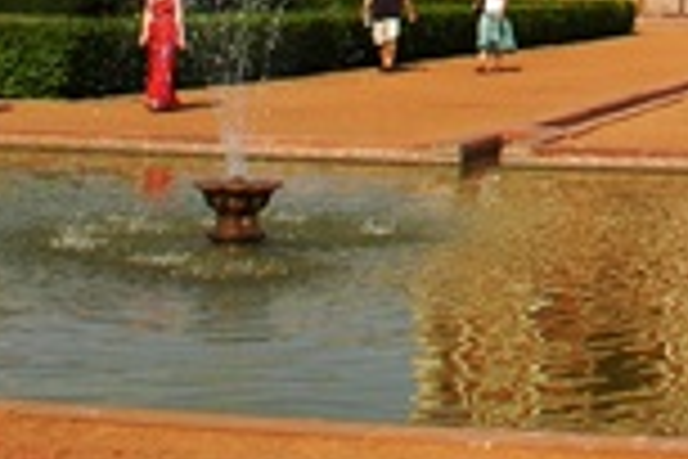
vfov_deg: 11.3
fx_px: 2159
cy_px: -342
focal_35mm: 113
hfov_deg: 17.4
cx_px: 796
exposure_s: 1/400
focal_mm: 18
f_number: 11
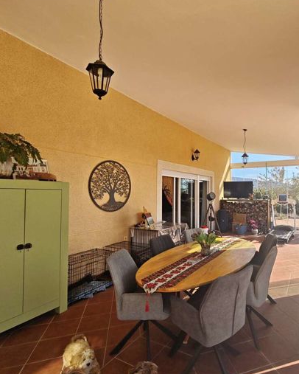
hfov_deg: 68.3
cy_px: 189
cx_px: 207
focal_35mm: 19
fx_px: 210
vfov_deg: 83.3
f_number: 2.2
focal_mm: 2.16
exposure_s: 1/461
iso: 50
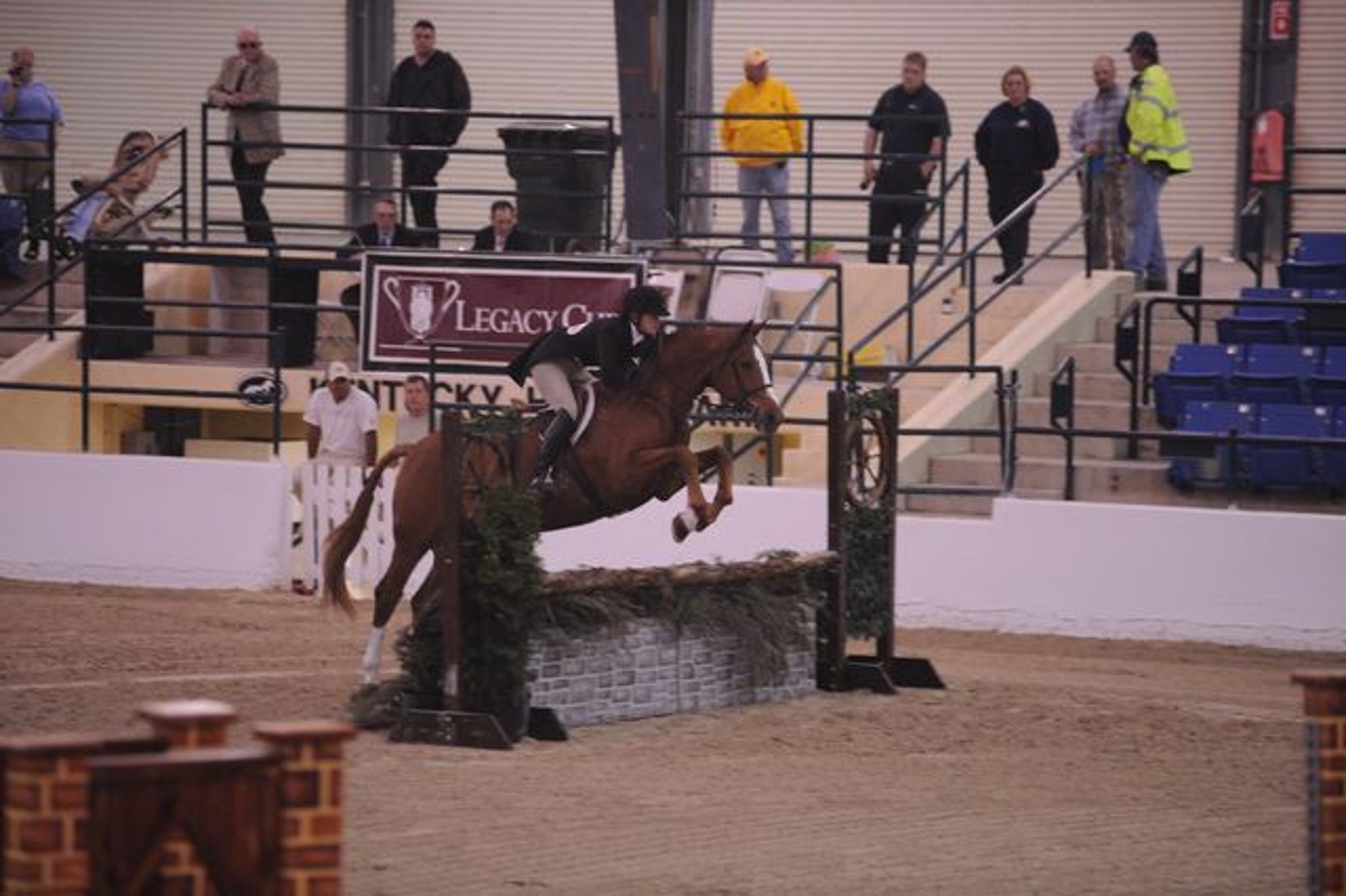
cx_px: 673
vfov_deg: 6.9
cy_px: 448
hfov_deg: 10.3
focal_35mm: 200
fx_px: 7474
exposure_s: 1/400
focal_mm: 200
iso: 5000
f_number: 2.8
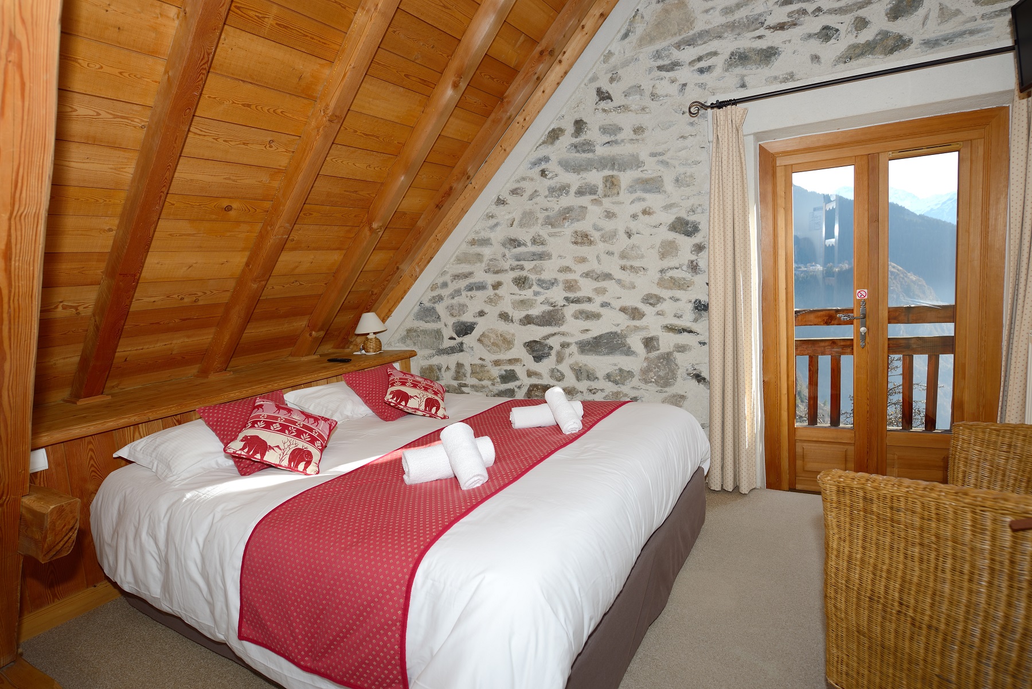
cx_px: 516
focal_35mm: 19
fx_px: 545
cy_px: 344
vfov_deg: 64.6
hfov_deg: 86.9
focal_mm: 19
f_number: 4.5
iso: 100
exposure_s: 1/200
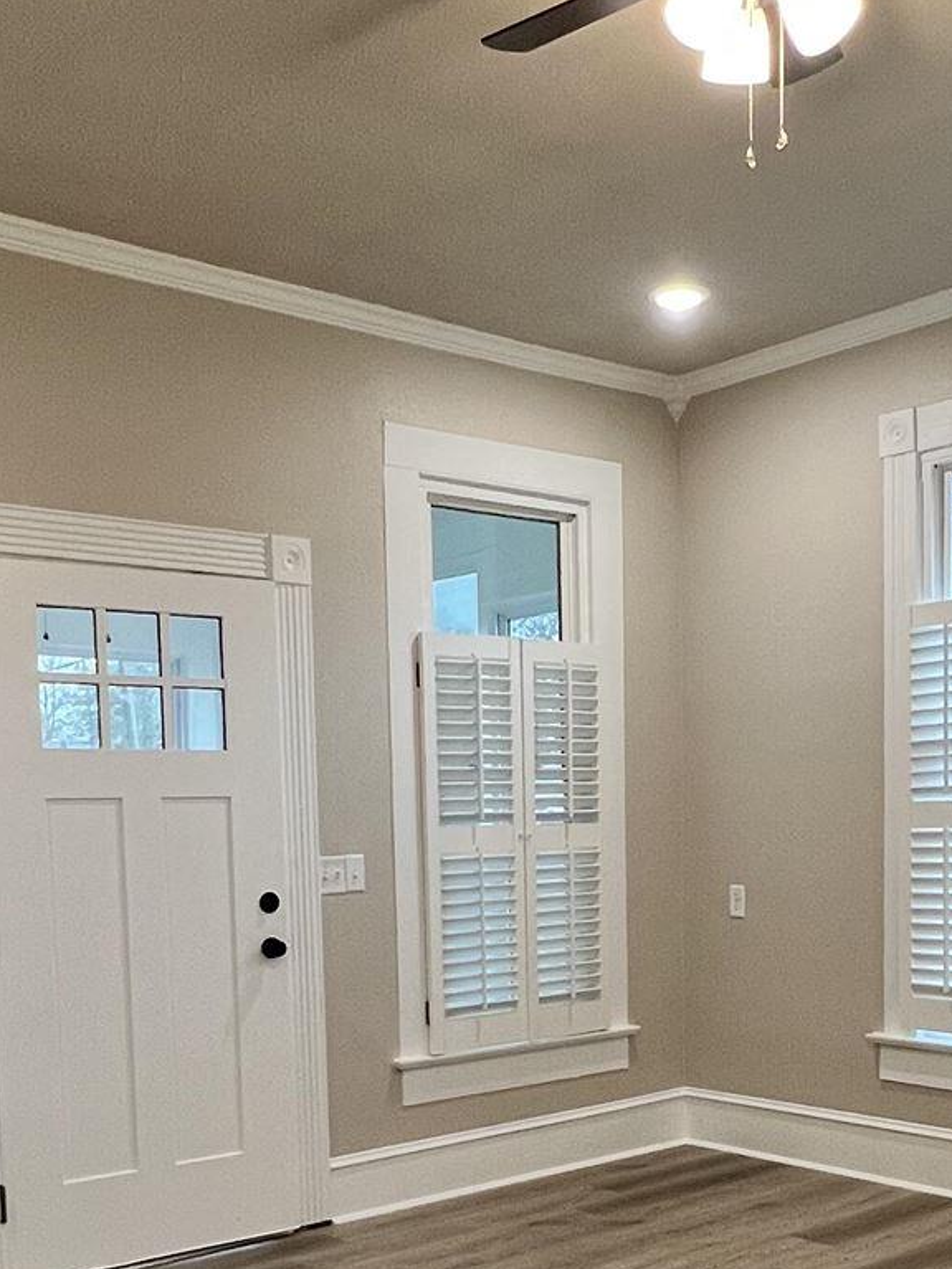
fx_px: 1430
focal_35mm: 39
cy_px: 947
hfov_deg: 36.7
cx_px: 577
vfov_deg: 46.2
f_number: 1.8
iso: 250
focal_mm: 1.57
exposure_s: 1/120
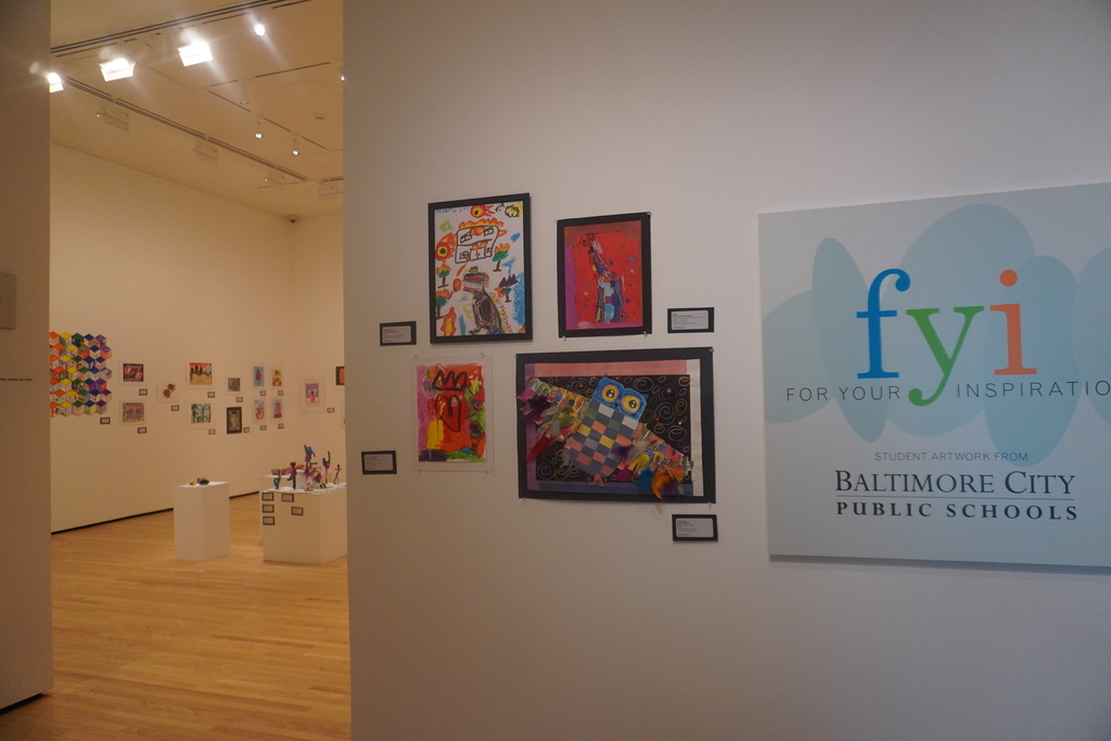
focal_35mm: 24
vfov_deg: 53.1
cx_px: 556
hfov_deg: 73.7
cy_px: 370
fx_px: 741
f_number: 4
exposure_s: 1/160
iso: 1250
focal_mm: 16
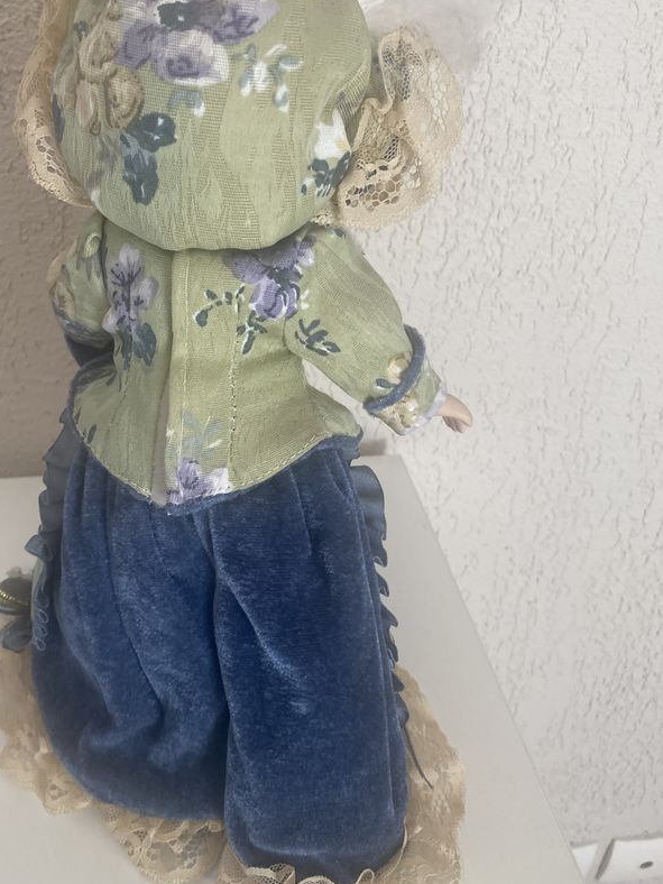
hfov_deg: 42.6
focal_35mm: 33
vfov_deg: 55.2
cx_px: 243
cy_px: 392
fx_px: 843
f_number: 1.8
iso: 125
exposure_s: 1/121
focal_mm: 4.25
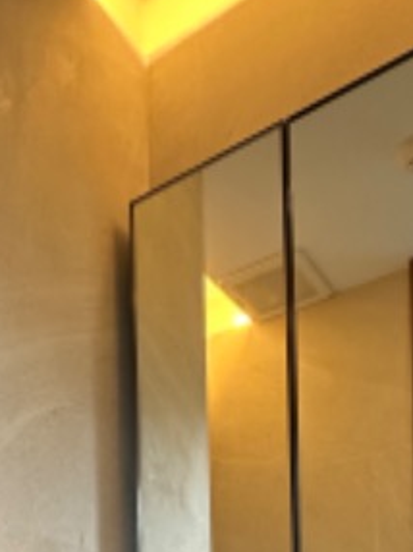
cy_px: 755
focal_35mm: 49
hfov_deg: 29.5
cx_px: 160
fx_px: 781
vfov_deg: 29.5
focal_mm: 2.22
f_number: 2.2
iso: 200
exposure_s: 1/99
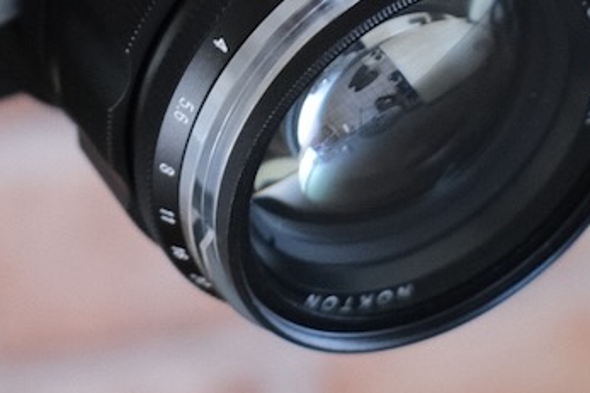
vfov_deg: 5.9
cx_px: 61
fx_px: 3751
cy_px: -310
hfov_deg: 9.0
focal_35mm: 229
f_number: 2.8
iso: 1600
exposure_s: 1/105
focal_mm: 35
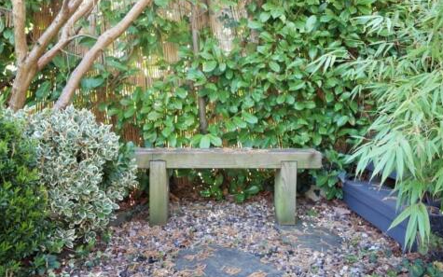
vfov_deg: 47.3
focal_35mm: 26
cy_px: 111
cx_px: 226
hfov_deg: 70.4
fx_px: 314
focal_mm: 10
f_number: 4
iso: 500
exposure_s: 1/60
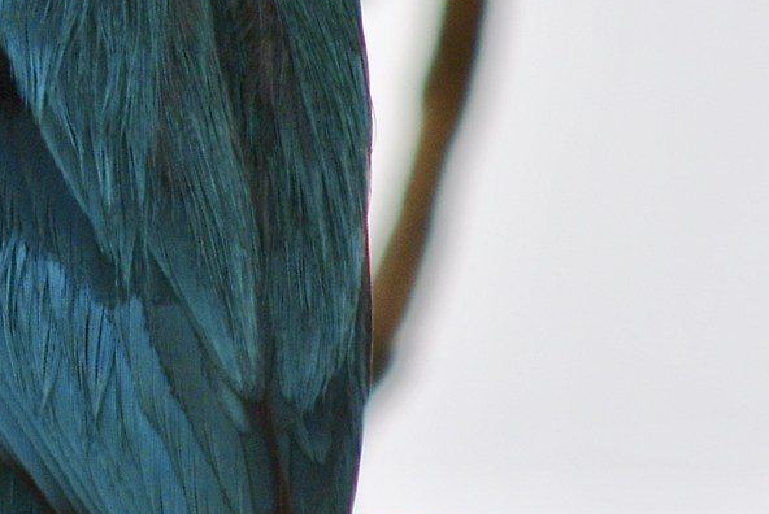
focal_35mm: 3283
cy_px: -31
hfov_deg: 0.6
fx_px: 70196
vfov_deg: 0.4
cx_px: -52
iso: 100
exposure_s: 1/500
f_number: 5.6
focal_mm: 300
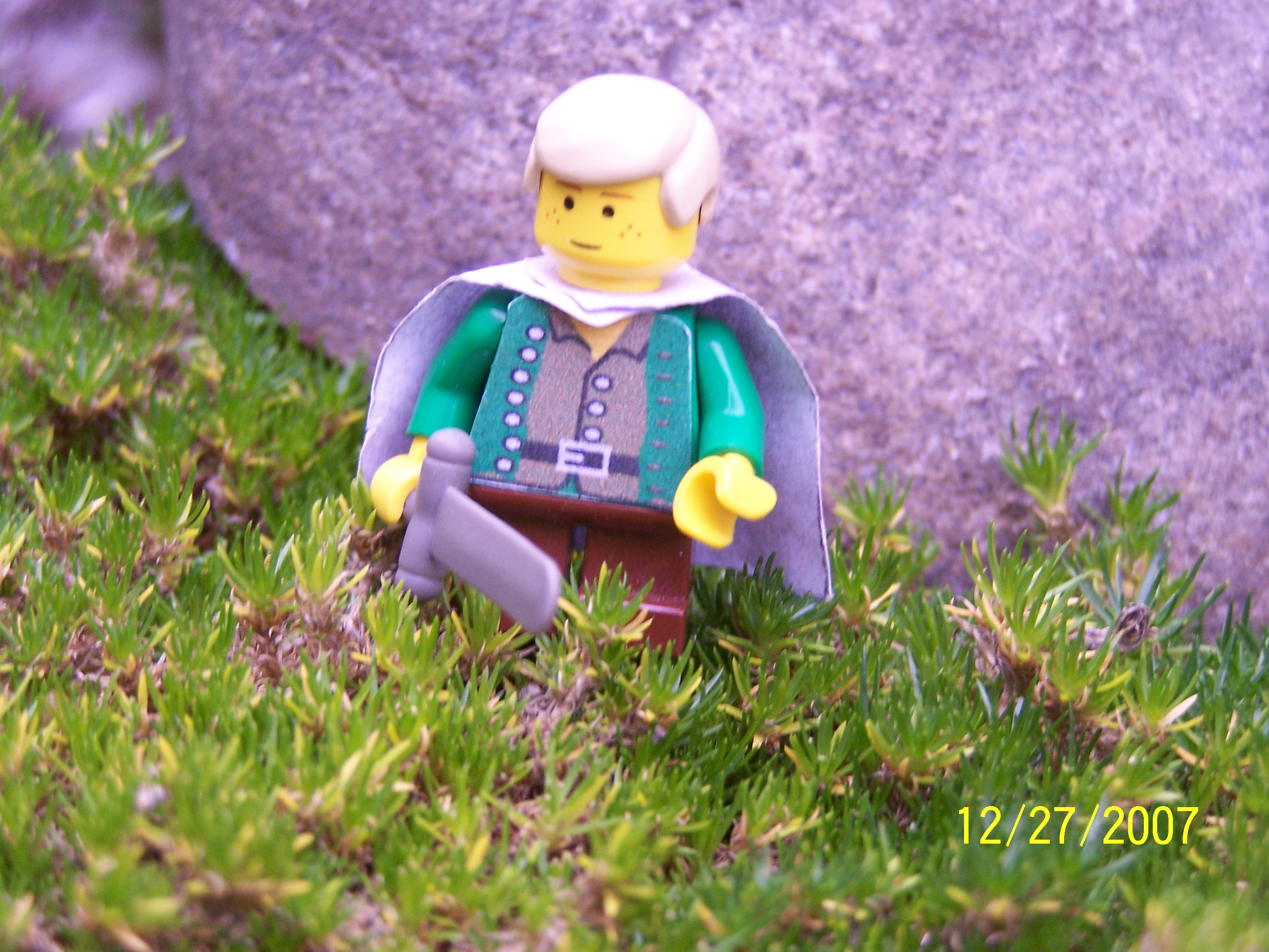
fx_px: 3849
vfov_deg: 14.1
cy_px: 476
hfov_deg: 18.7
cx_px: 634
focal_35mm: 105
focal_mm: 17.5
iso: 140
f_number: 3.2
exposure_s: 1/45
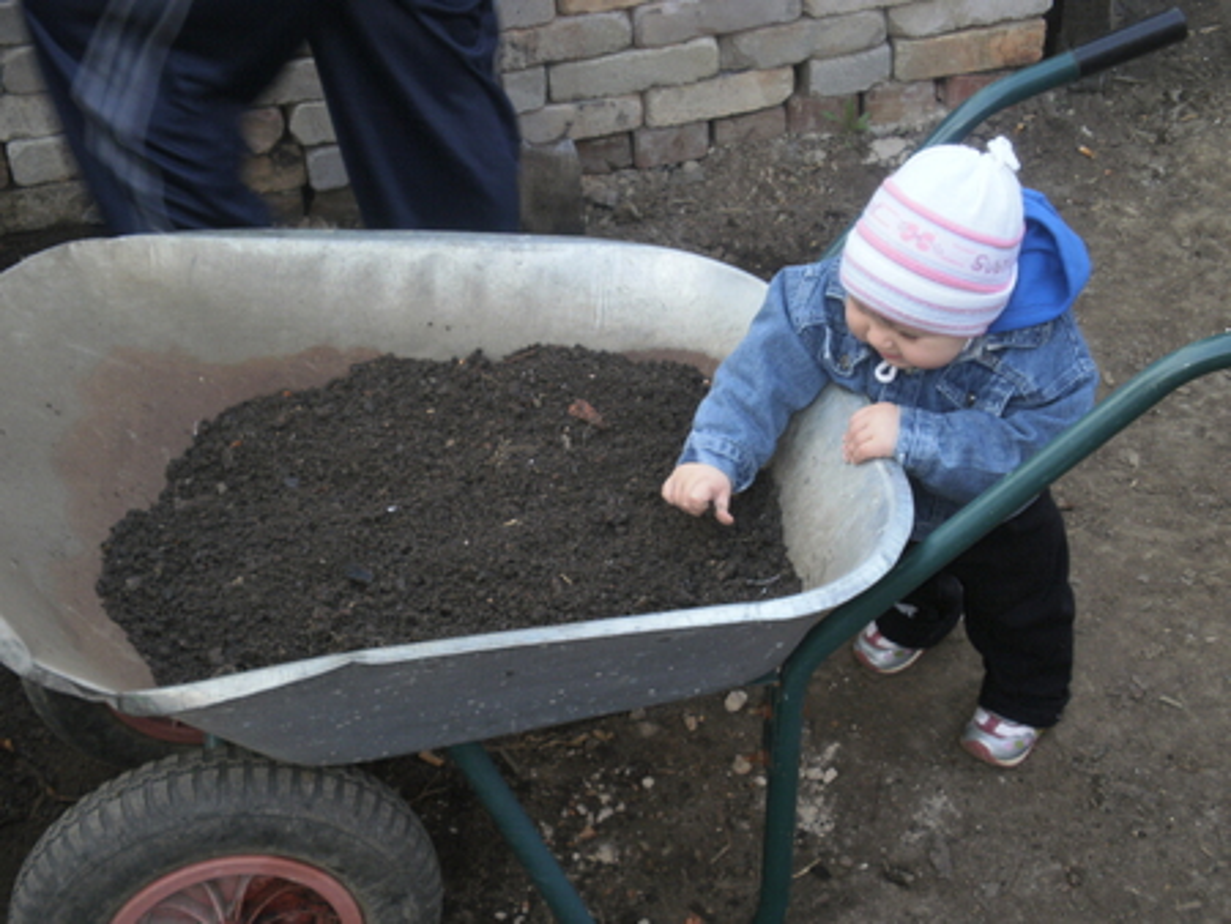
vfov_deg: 23.7
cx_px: 616
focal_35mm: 62
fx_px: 2206
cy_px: 462
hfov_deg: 31.2
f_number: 4.2
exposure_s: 1/40
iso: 100
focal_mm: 10.3
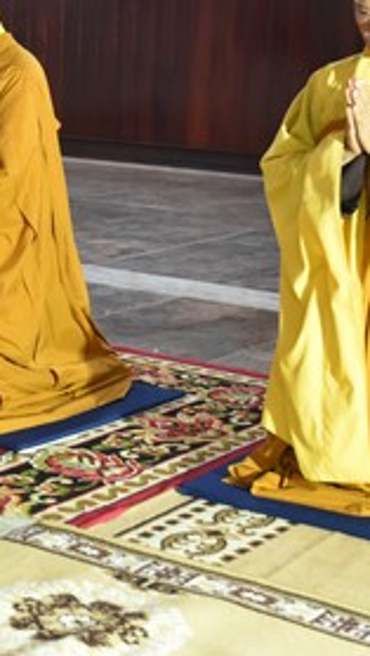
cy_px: 191
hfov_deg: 12.8
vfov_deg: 22.8
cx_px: -33
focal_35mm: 93
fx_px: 1617
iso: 3200
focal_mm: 38
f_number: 4
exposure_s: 1/60
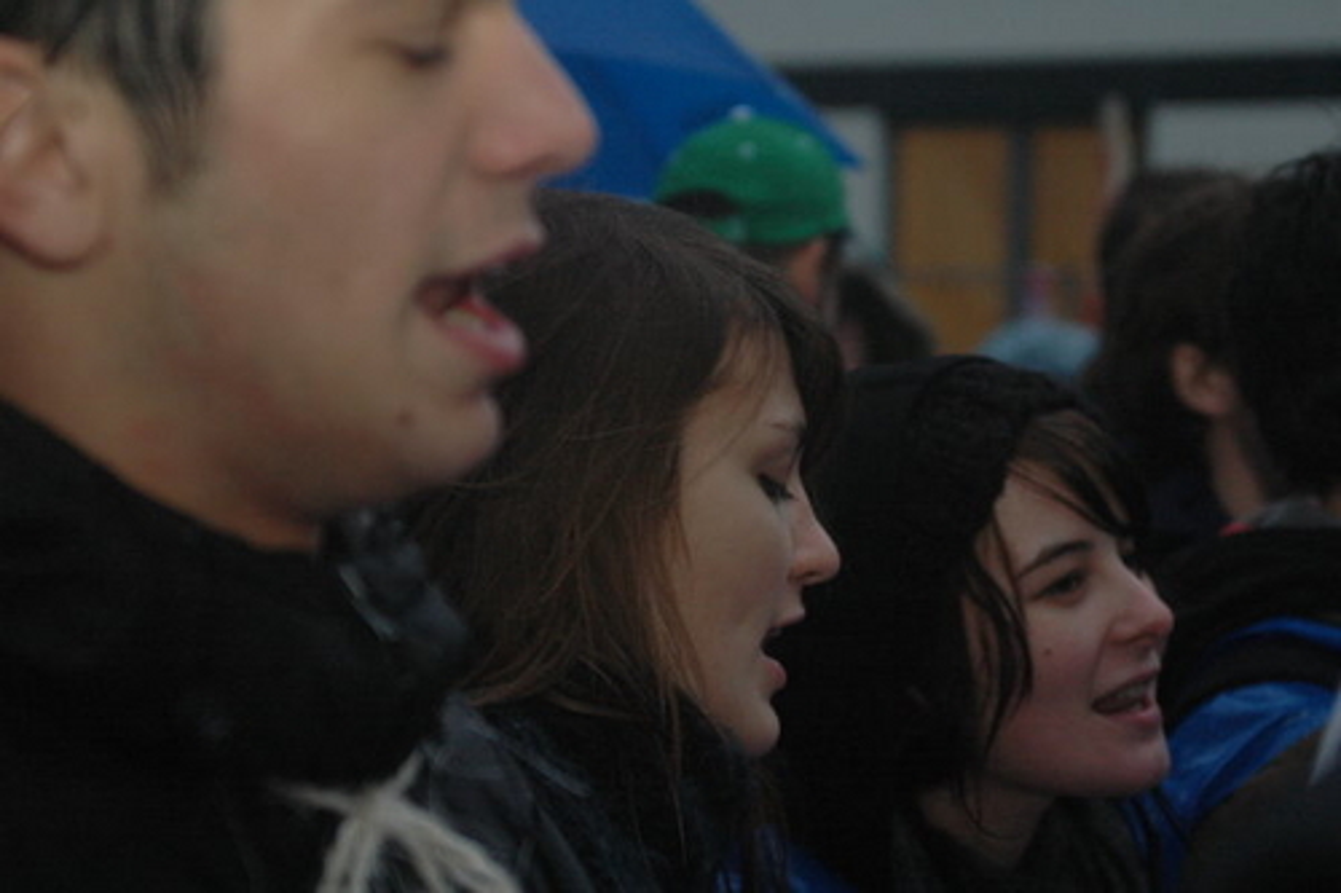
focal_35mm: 99
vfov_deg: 13.8
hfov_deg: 20.6
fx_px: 3686
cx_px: 670
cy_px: 446
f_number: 4.2
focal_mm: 66
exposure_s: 1/160
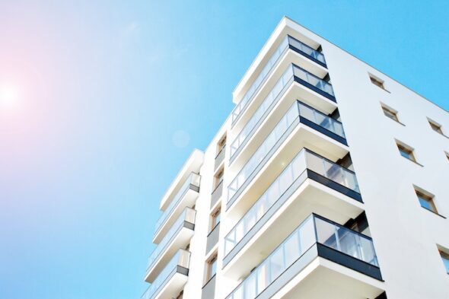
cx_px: 224
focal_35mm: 36
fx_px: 449
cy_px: 150
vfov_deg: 36.9
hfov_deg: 53.1
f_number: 20
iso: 100
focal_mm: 24
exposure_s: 1/50
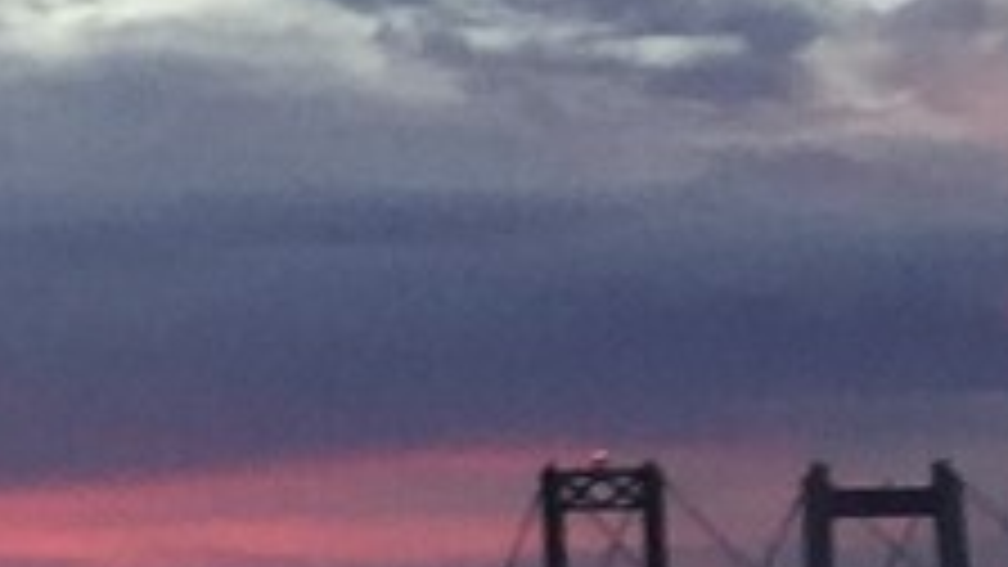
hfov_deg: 7.6
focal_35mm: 226
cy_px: 306
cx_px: -2524
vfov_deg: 5.4
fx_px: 6041
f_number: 2.2
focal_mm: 4.15
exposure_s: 1/30
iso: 50
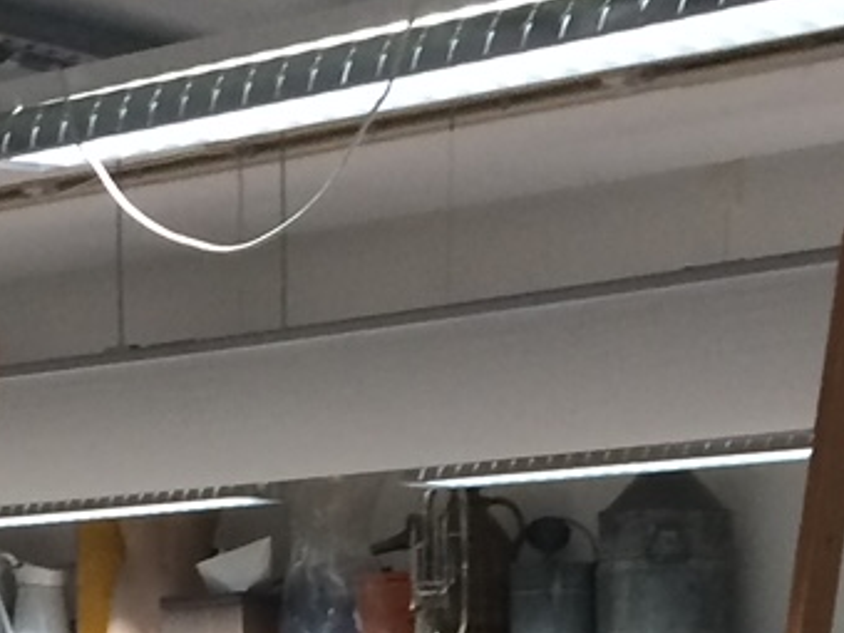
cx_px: 447
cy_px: 1512
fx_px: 3389
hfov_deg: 14.2
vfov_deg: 9.5
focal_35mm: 139
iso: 125
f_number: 2.2
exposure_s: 1/33
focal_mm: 4.15
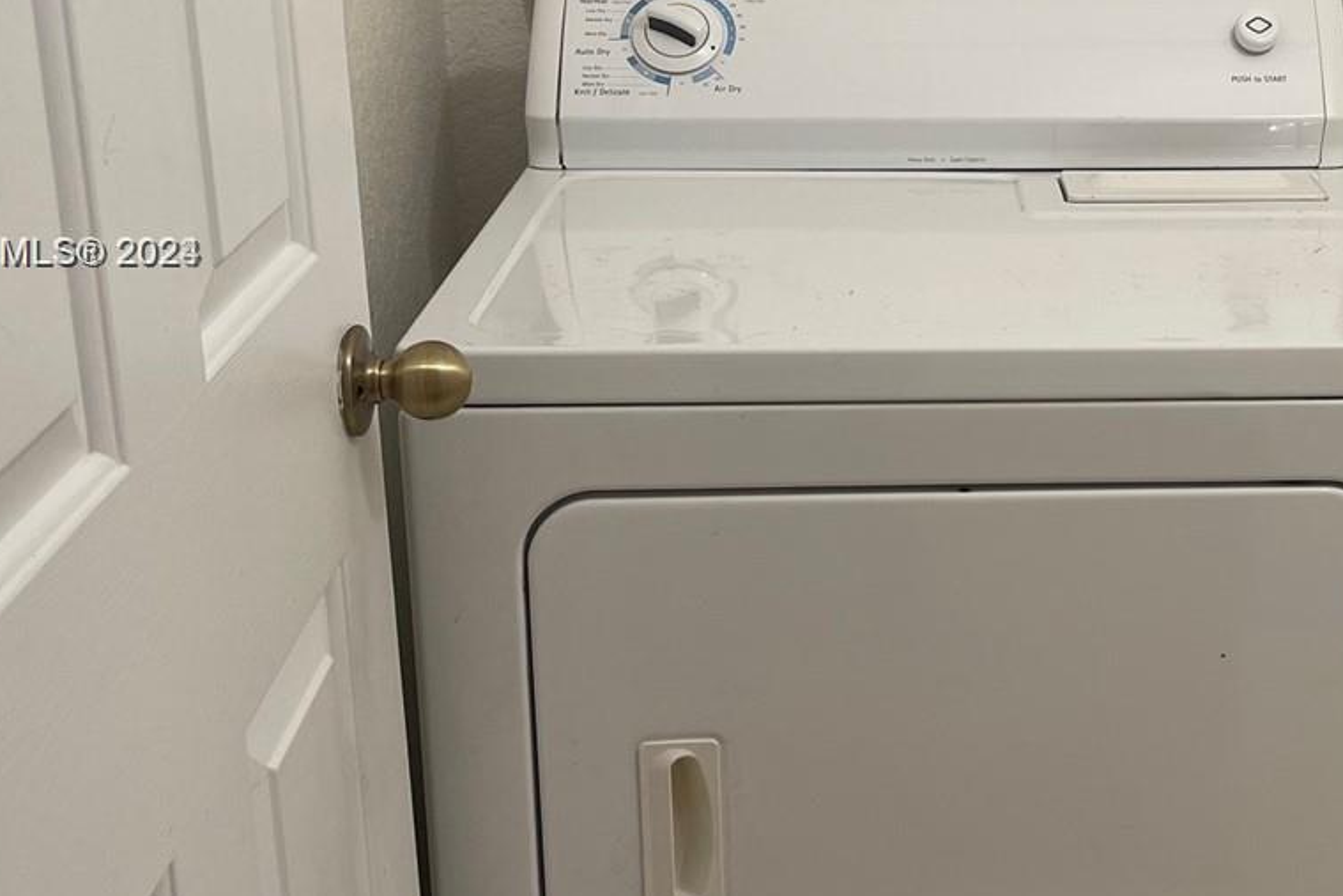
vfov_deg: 23.6
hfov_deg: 34.1
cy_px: 255
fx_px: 2126
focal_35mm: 57
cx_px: 1049
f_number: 1.6
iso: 64
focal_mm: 5.1
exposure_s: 1/60
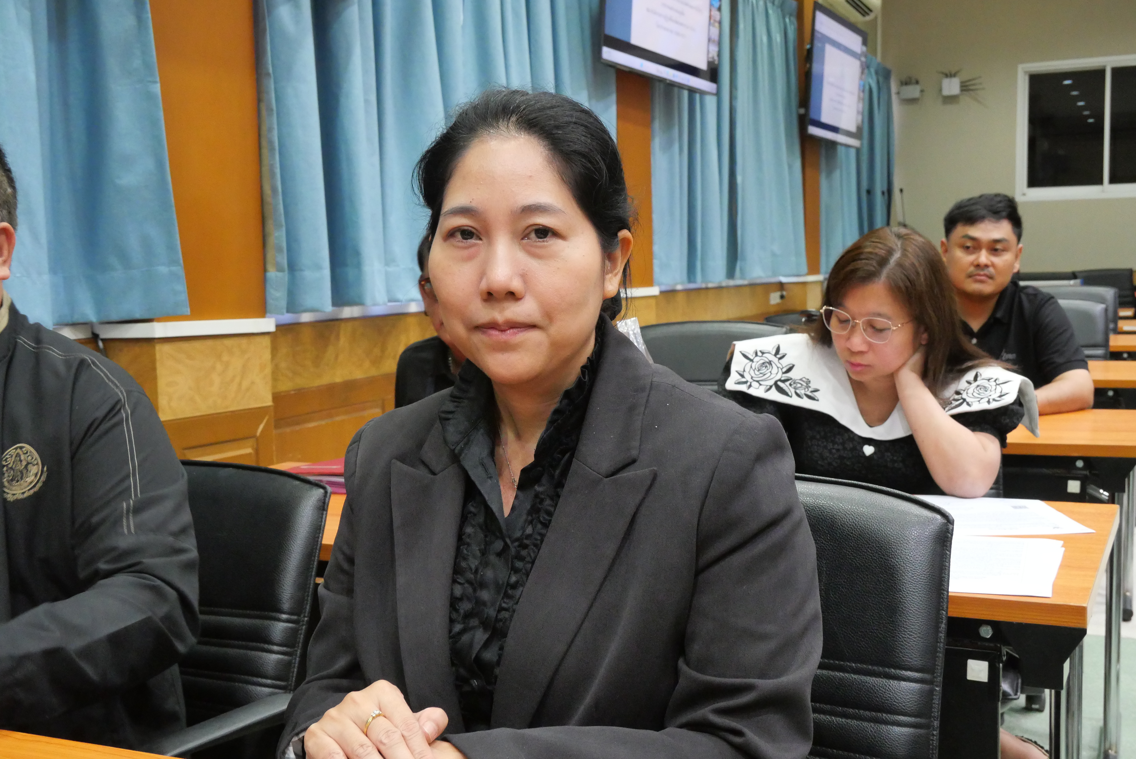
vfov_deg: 32.7
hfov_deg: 47.4
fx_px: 1295
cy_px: 380
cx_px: 568
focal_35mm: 41
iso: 3200
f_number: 6.3
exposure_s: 1/30
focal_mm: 20
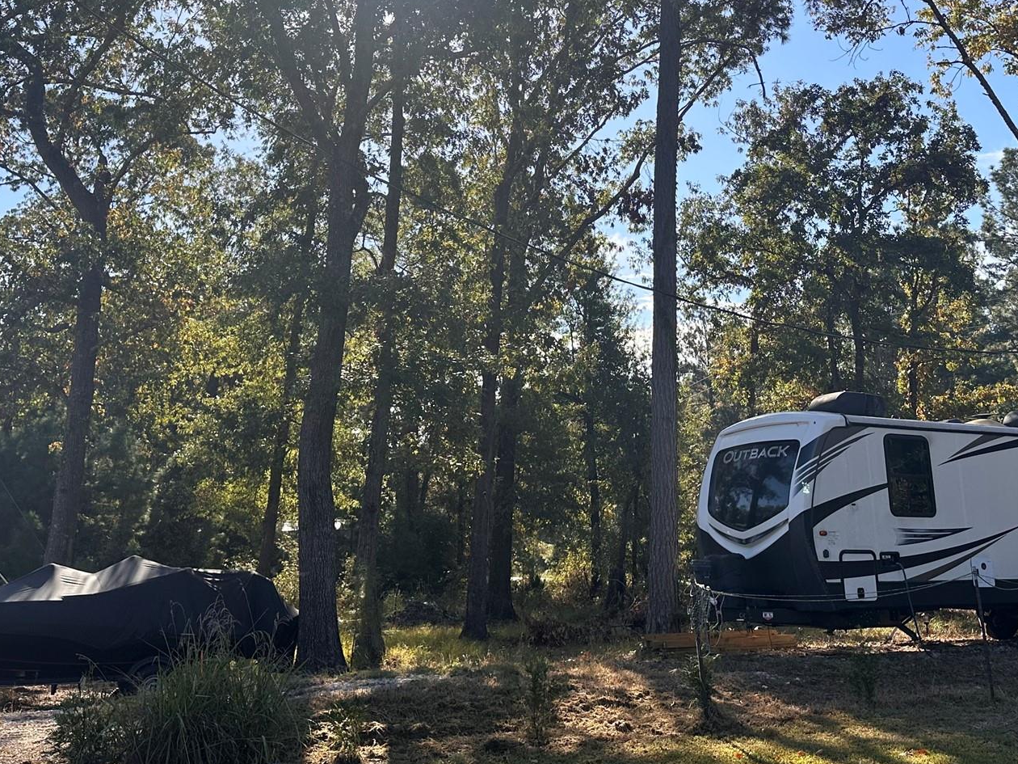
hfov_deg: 47.7
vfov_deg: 36.0
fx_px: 1147
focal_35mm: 39
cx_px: 591
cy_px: 199
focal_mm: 6.86
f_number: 1.78
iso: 80
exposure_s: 1/2732
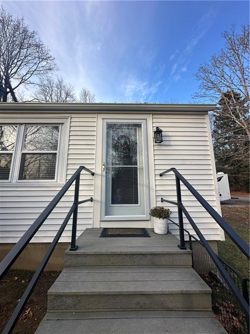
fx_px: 135
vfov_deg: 102.1
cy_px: 167
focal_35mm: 14
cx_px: 125
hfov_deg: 85.7
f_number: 2.2
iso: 40
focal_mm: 2.22
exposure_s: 1/368
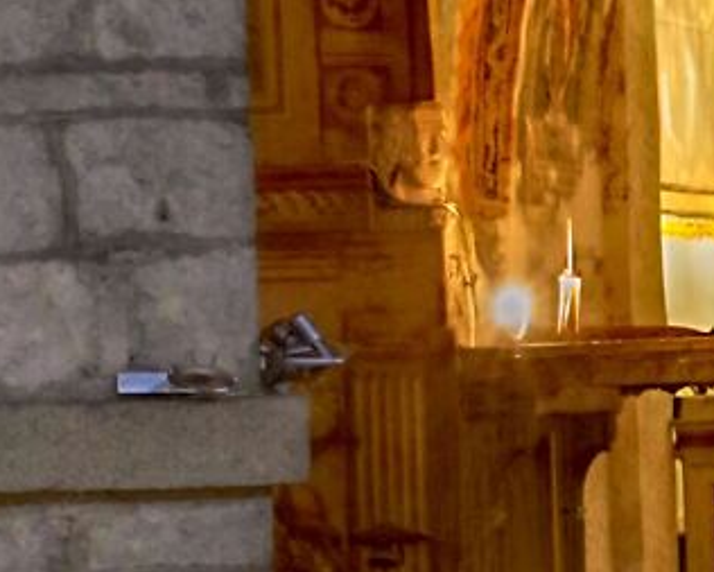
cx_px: 1543
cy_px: 396
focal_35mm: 385
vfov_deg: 4.0
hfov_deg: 4.9
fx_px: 8138
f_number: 3.5
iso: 1600
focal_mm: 36.25
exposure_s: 1/30
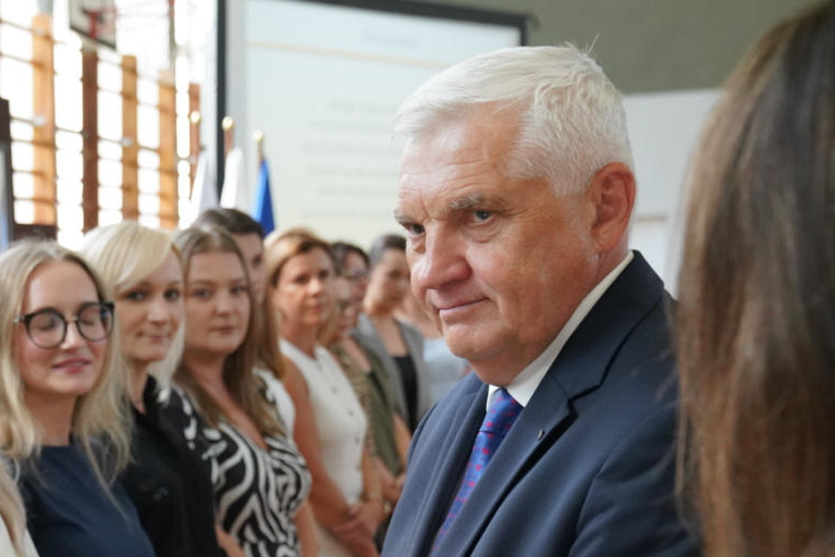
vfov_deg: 17.2
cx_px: -5
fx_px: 1810
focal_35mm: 78
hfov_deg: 24.7
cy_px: 534
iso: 3200
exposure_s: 1/200
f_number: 4
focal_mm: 37
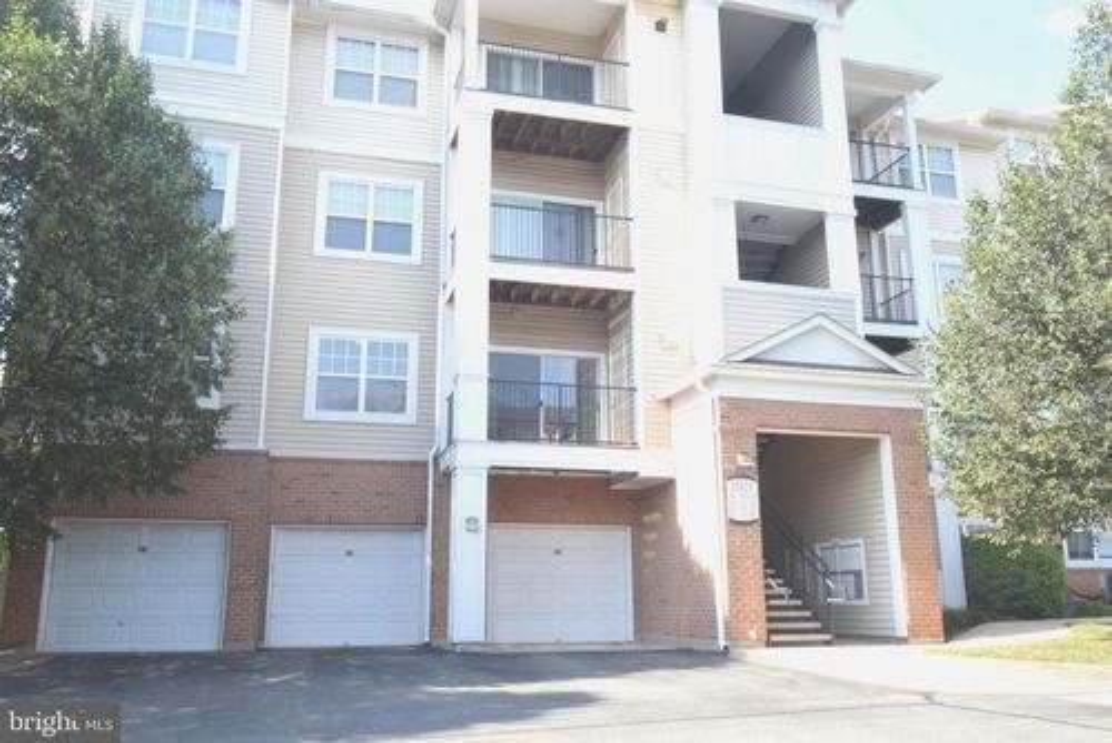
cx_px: 556
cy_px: 372
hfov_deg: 61.9
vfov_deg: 43.7
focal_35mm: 30
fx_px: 927
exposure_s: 1/13
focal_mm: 20
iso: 400
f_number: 29
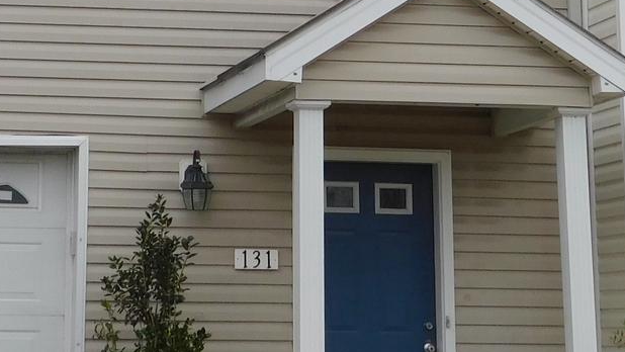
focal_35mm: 130
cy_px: -242
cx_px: 139
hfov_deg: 16.4
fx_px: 2155
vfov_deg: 9.0
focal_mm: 6.3
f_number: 3.5
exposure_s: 1/320
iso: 125
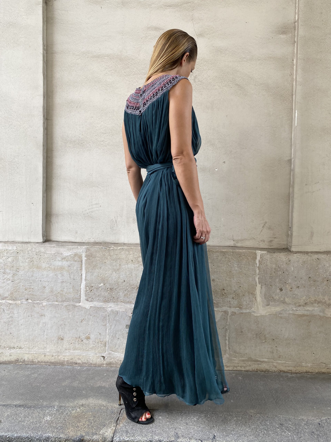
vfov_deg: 67.3
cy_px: 221
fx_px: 331
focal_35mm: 26
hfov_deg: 53.1
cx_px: 166
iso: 50
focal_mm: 4.25
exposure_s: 1/121
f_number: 1.8
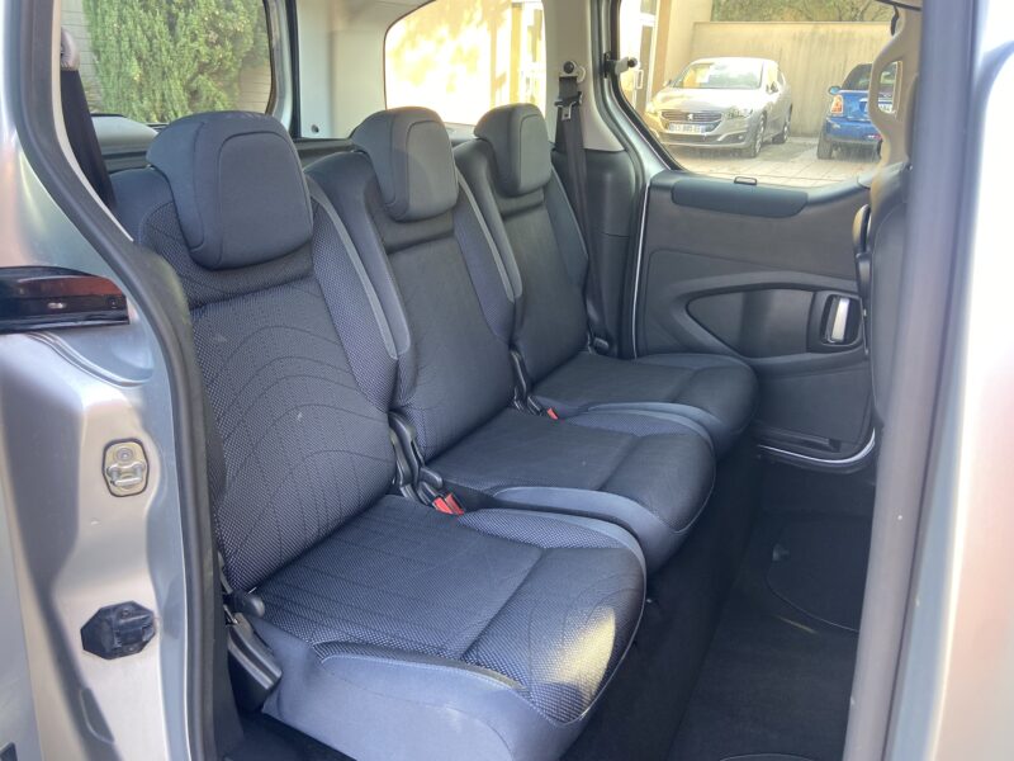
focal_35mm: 26
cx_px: 507
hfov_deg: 67.3
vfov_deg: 53.1
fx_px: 762
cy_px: 380
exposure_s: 1/111
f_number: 1.8
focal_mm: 4.25
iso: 125
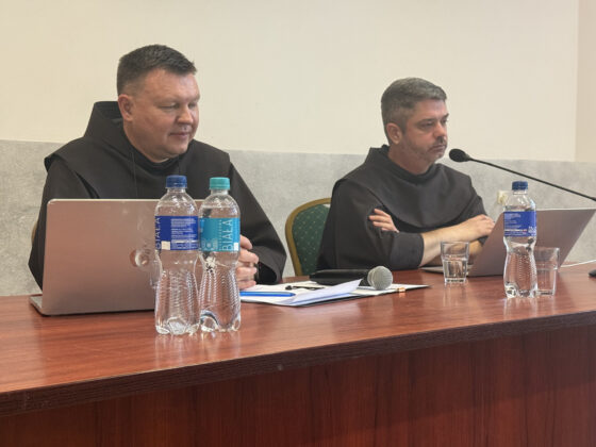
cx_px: 298
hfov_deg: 39.7
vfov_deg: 30.3
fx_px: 826
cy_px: 224
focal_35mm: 48
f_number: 1.78
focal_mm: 6.76
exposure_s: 1/50
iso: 250
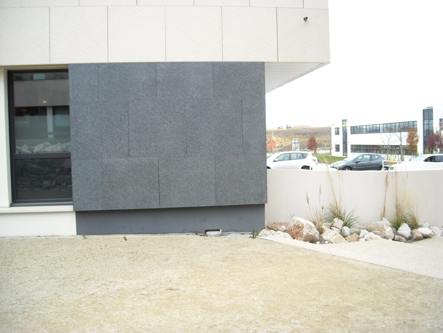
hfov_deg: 52.6
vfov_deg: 40.7
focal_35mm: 35
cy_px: 166
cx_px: 222
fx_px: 448
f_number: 2.8
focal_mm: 5.7
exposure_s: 1/250
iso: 183
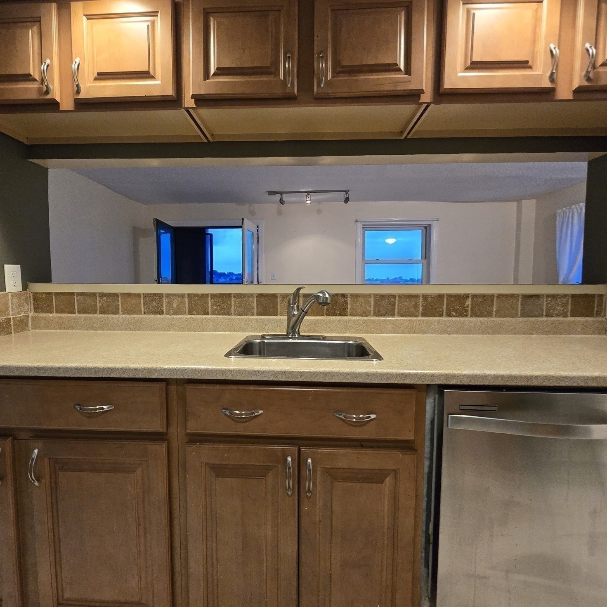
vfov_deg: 87.4
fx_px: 317
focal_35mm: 16
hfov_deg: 87.3
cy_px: 306
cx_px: 285
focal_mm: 2.2
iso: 640
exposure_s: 1/60
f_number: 2.2
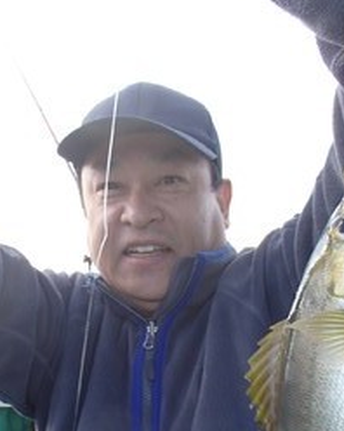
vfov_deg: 34.0
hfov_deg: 28.6
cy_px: 361
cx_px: 156
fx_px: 675
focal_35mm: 53
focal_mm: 5
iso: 100
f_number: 3.9
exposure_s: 1/160
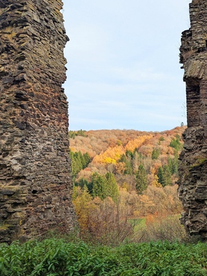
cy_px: 145
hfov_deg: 38.7
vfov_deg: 51.3
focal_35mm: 36
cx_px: 155
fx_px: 287
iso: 48
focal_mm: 6.81
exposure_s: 1/401
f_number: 1.85
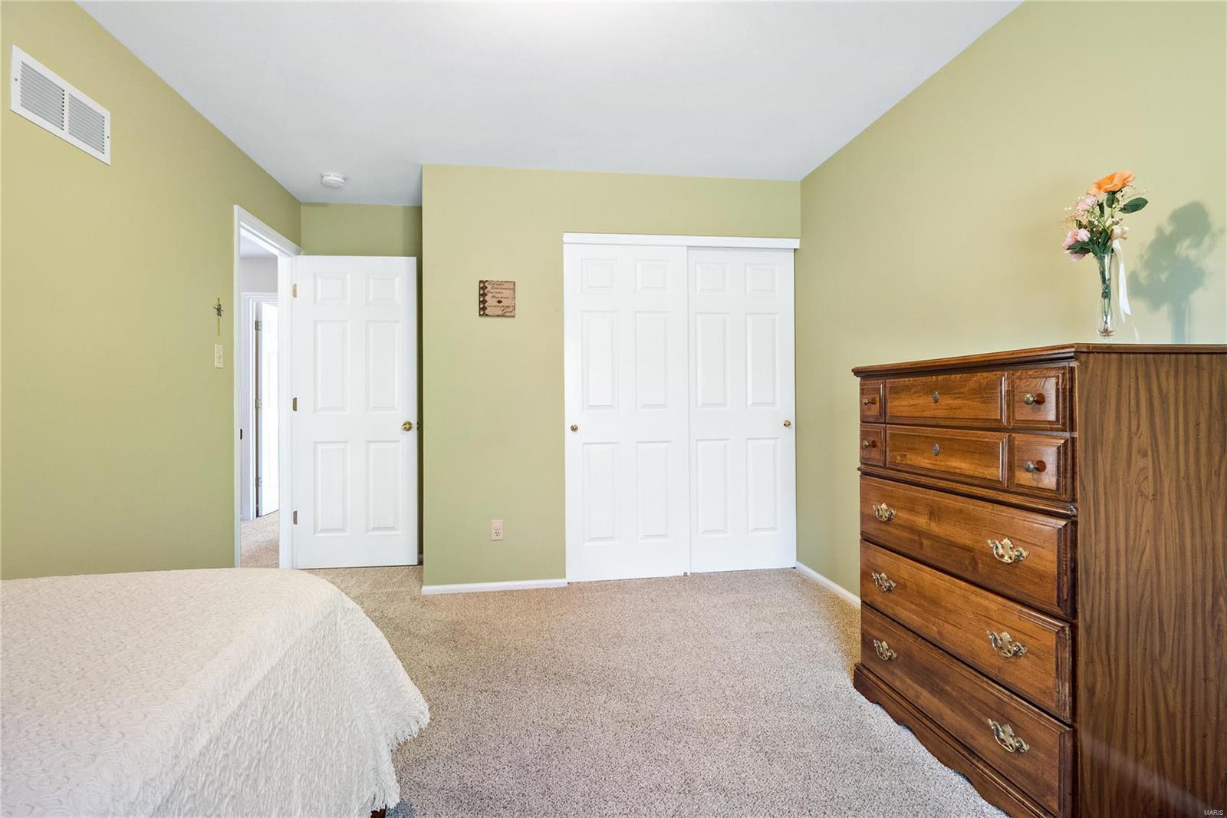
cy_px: 409
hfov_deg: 96.7
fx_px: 545
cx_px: 614
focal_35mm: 16
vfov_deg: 73.7
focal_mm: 8
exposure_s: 1/6
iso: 400
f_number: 6.3
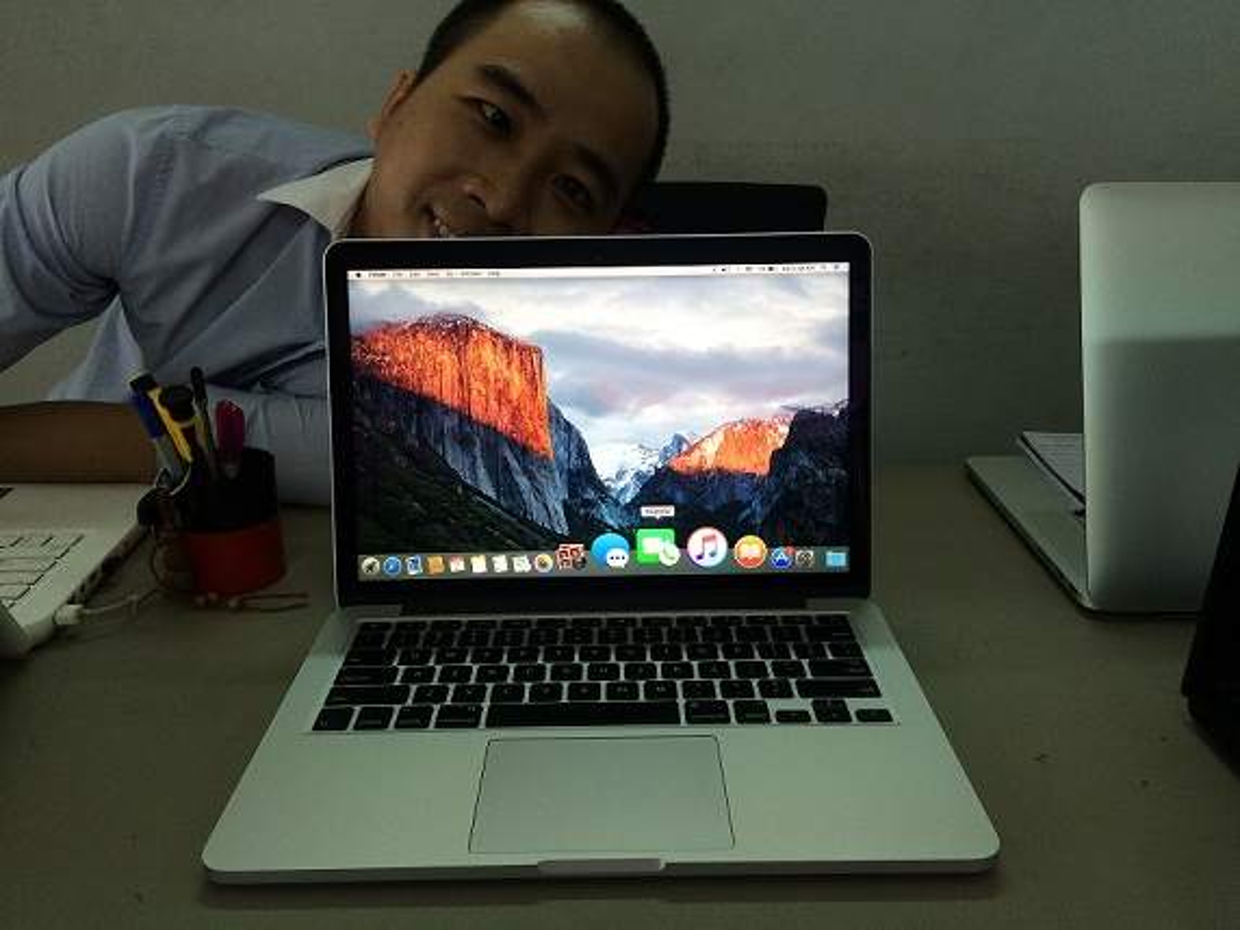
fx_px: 1039
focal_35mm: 29
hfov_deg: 61.7
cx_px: 620
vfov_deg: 48.2
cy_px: 465
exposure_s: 1/30
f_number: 2.2
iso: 32
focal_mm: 4.15
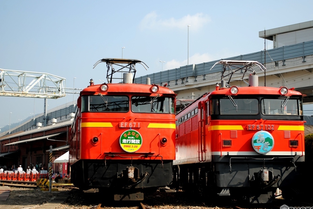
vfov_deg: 20.7
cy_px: 105
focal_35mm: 66
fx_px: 574
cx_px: 167
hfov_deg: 30.5
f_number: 5.3
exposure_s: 1/400
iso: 100
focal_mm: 40
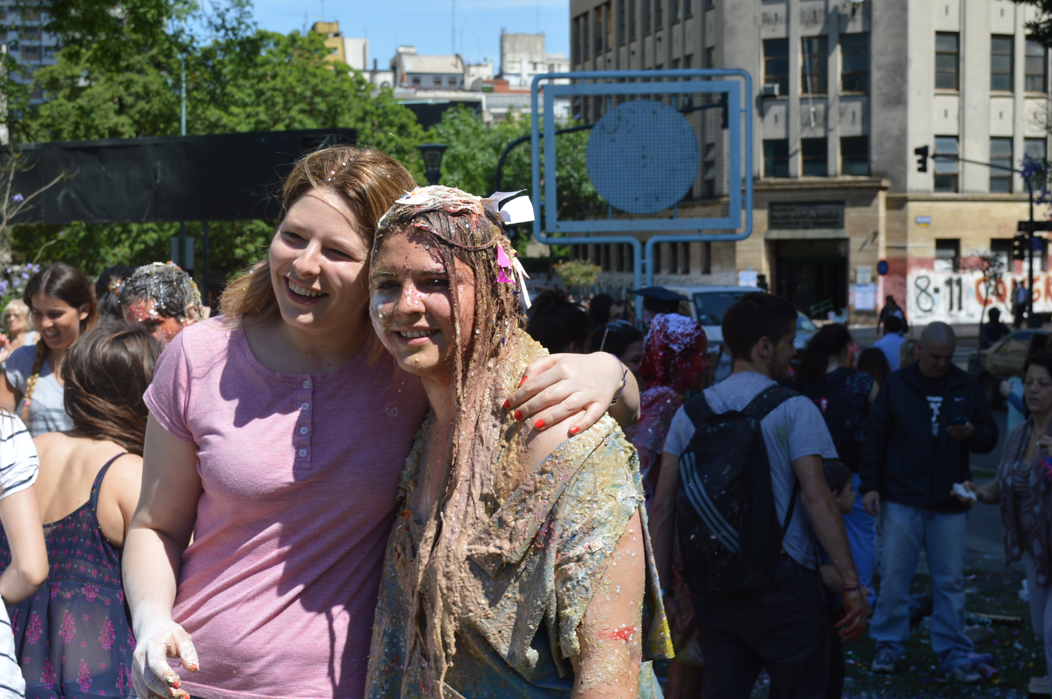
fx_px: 1577
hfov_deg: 36.9
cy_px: 350
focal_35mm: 54
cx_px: 526
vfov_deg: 25.0
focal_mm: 36
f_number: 7.1
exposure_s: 1/200
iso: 100
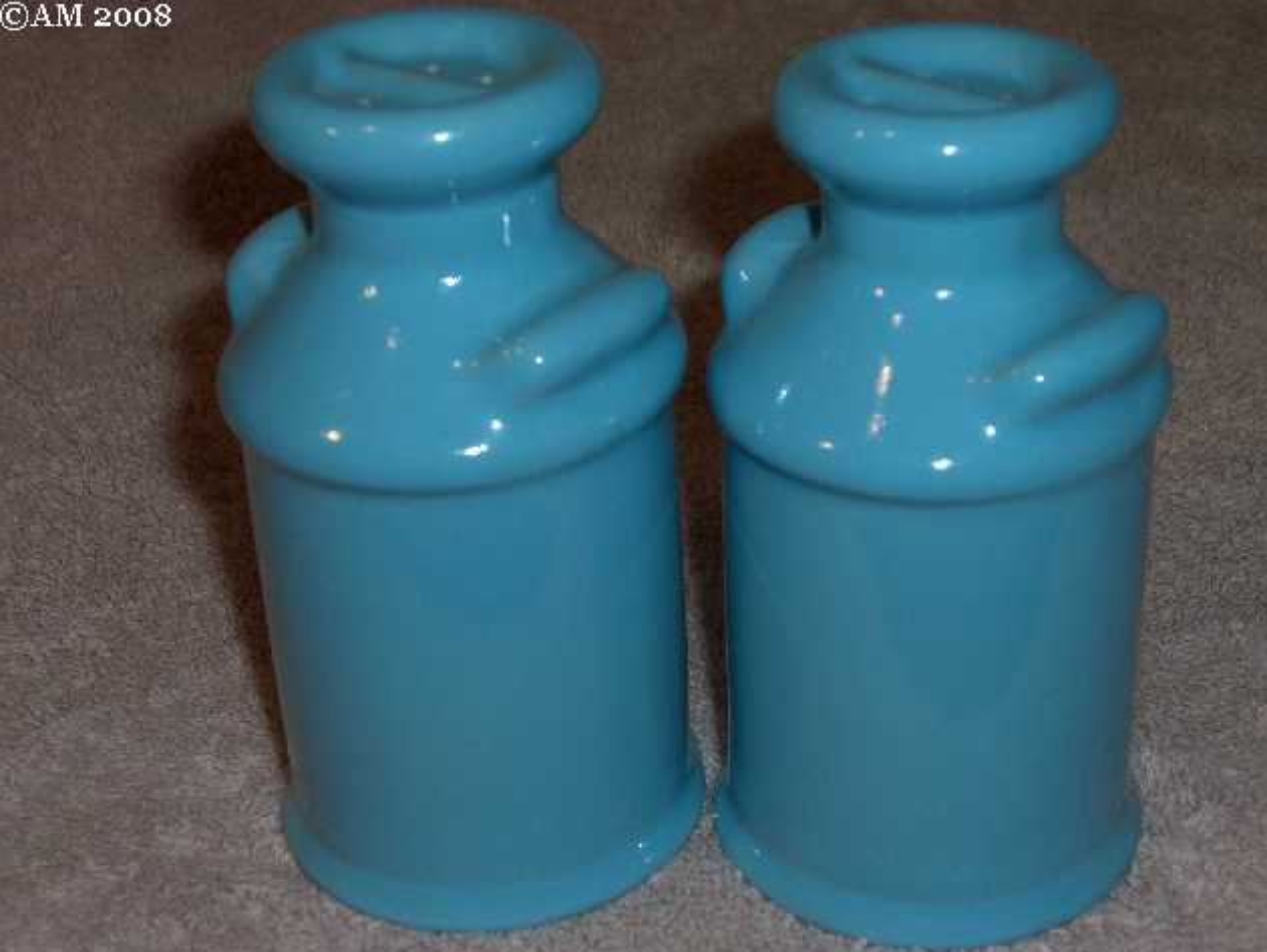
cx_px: 642
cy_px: 479
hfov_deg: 29.0
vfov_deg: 21.9
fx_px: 2453
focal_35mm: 67
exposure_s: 1/30
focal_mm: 13.7
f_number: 7.6
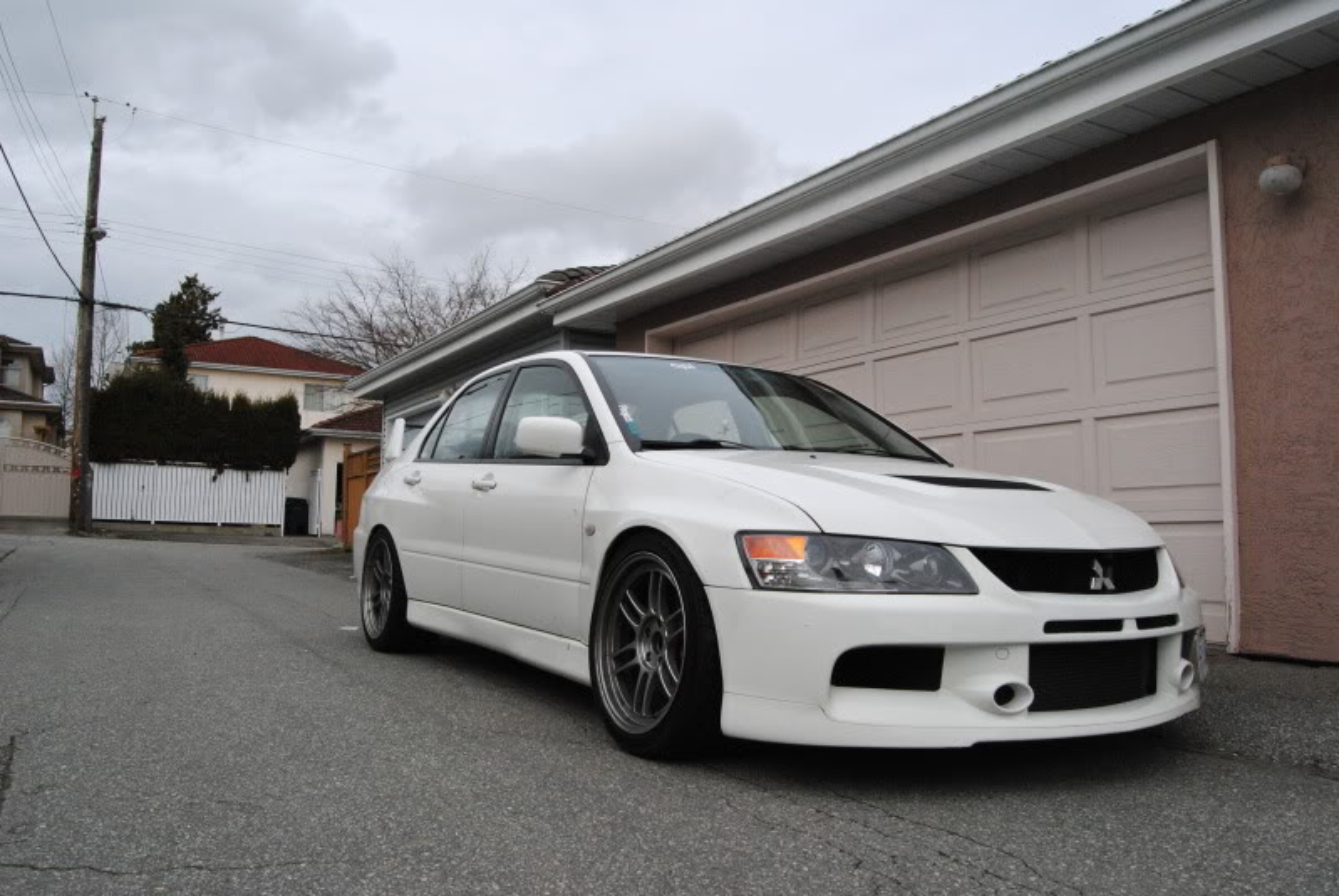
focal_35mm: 27
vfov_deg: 48.1
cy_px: 448
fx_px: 1006
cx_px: 670
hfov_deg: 67.3
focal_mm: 18
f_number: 11
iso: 800
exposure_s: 1/500
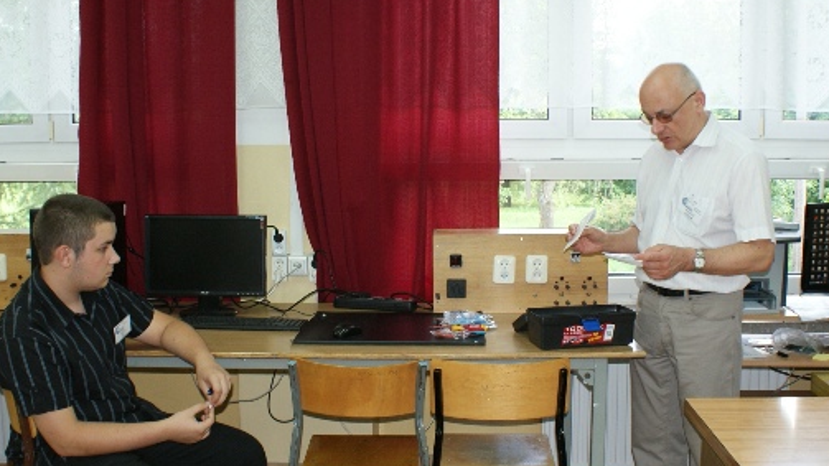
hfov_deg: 50.5
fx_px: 879
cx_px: 432
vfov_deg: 29.7
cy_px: 228
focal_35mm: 40
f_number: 5.6
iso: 400
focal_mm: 20
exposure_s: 1/60
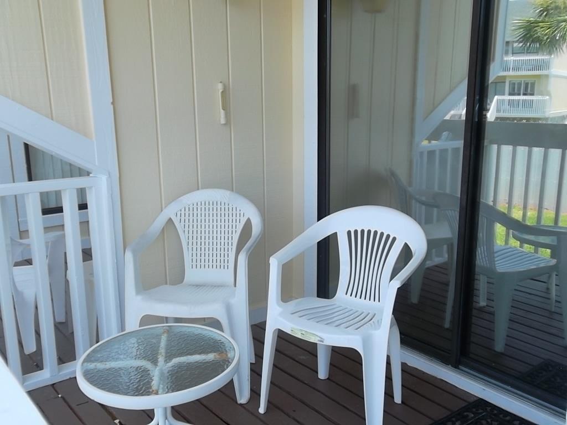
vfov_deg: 44.2
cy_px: 212
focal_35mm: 32
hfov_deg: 56.8
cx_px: 284
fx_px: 524
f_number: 3.7
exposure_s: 1/140
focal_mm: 5.7
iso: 80
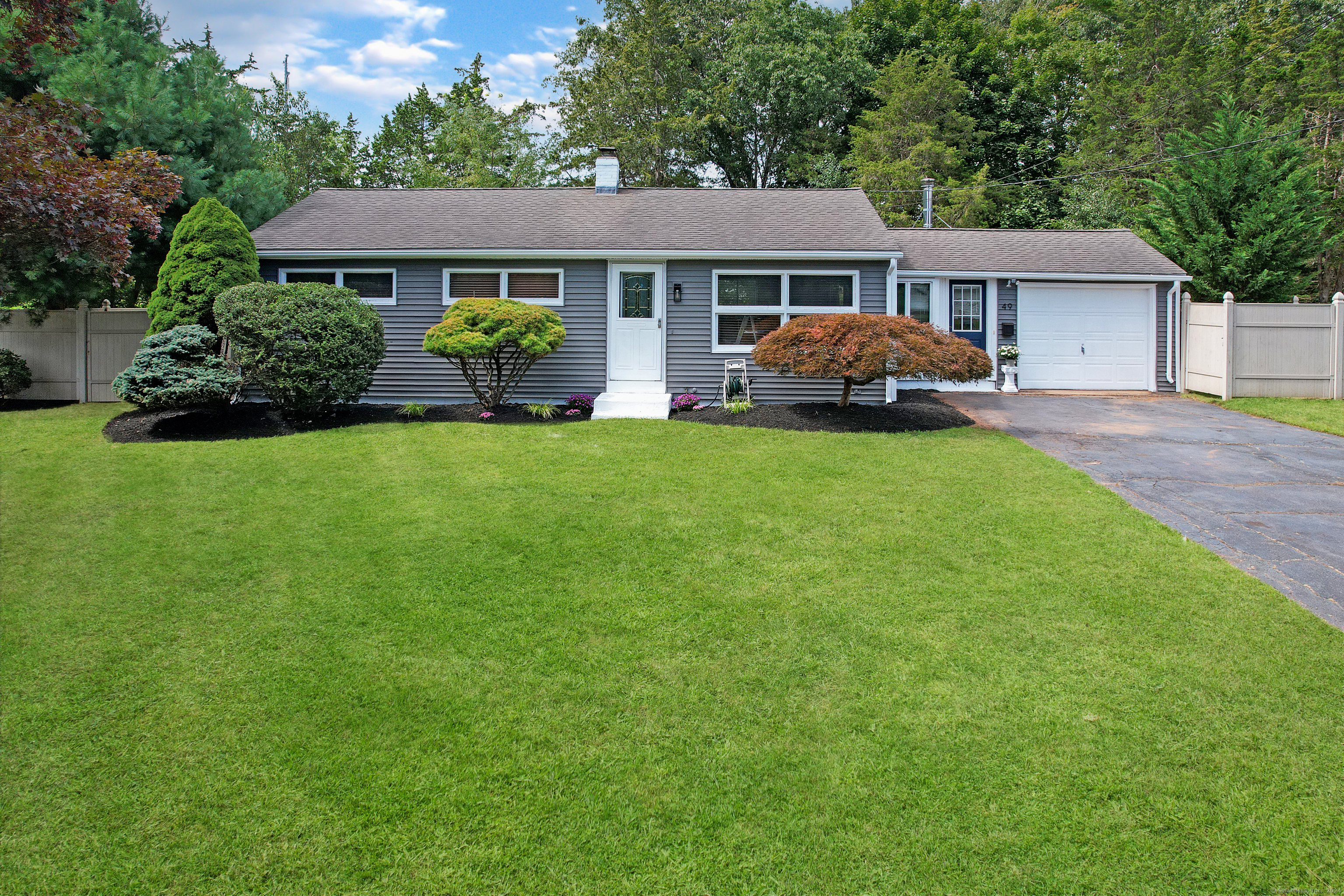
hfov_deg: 78.6
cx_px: 672
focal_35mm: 22
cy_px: 448
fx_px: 821
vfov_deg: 57.2
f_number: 2.8
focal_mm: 8.38
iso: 200
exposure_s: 1/1250
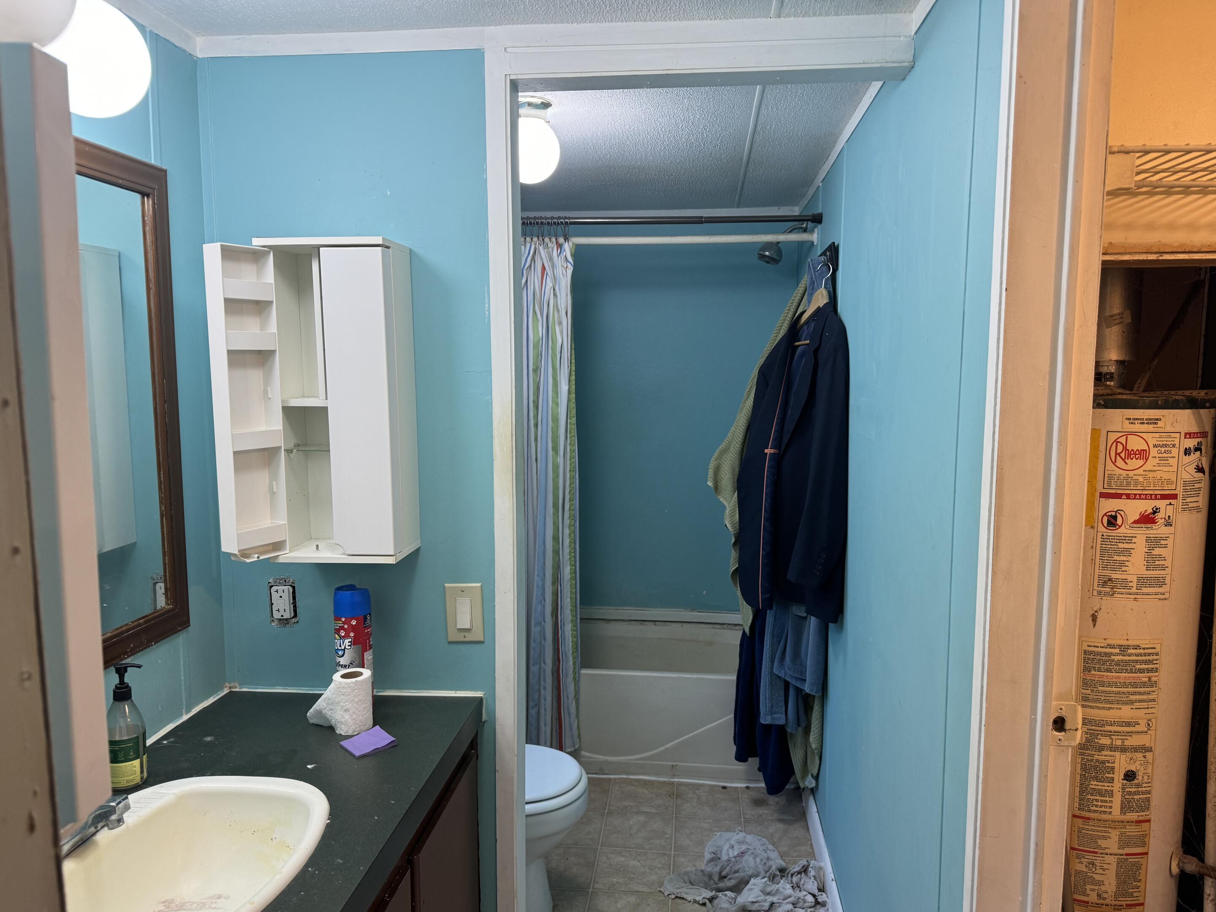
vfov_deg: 54.9
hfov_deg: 69.4
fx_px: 878
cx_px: 620
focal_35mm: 25
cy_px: 470
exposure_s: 1/60
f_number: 1.78
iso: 125
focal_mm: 6.76
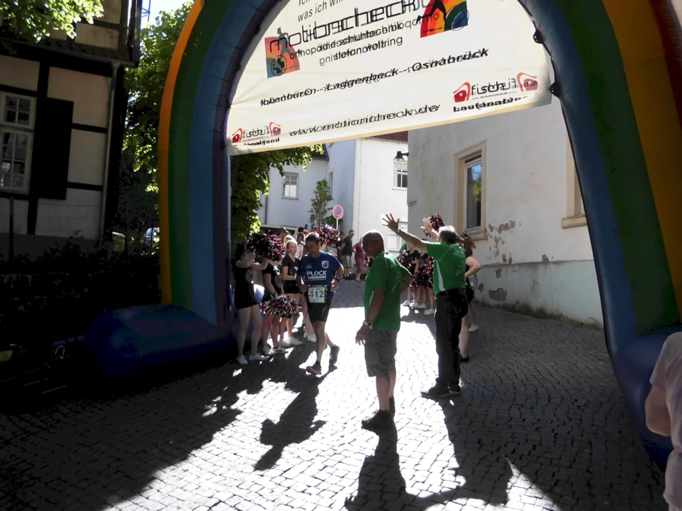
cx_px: 341
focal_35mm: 26
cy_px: 256
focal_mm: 4.6
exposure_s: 1/250
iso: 64
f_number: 3.2
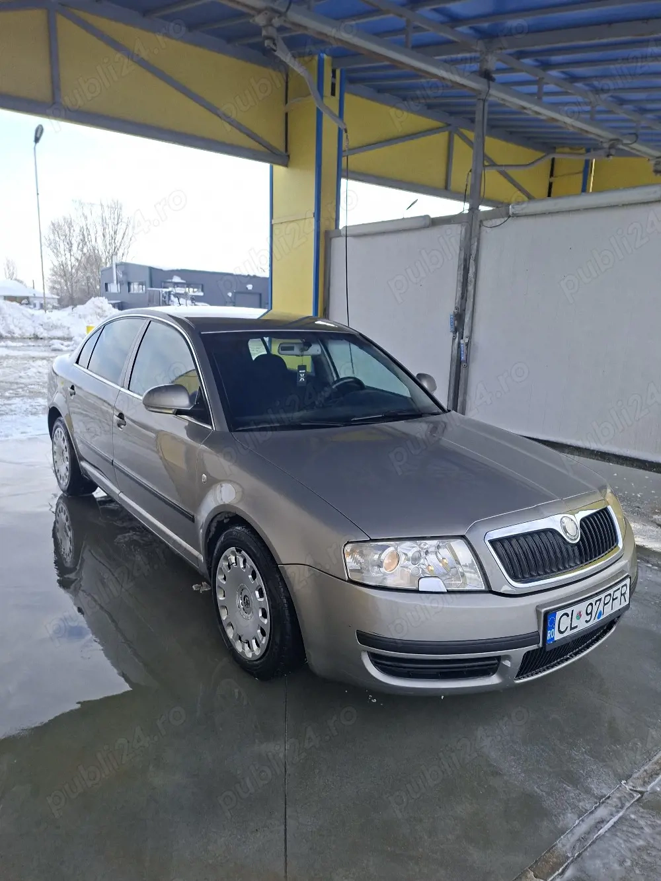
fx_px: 585
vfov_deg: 73.9
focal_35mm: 23
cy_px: 440
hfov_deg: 58.9
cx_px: 330
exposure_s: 1/1250
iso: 50
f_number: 1.8
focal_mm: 5.54
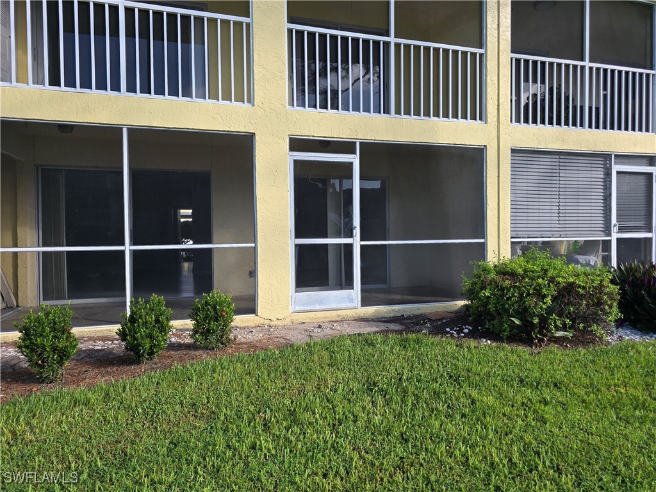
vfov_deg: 58.9
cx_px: 328
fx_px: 436
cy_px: 246
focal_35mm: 23
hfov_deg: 73.9
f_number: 1.7
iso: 12
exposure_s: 1/249
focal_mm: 6.3
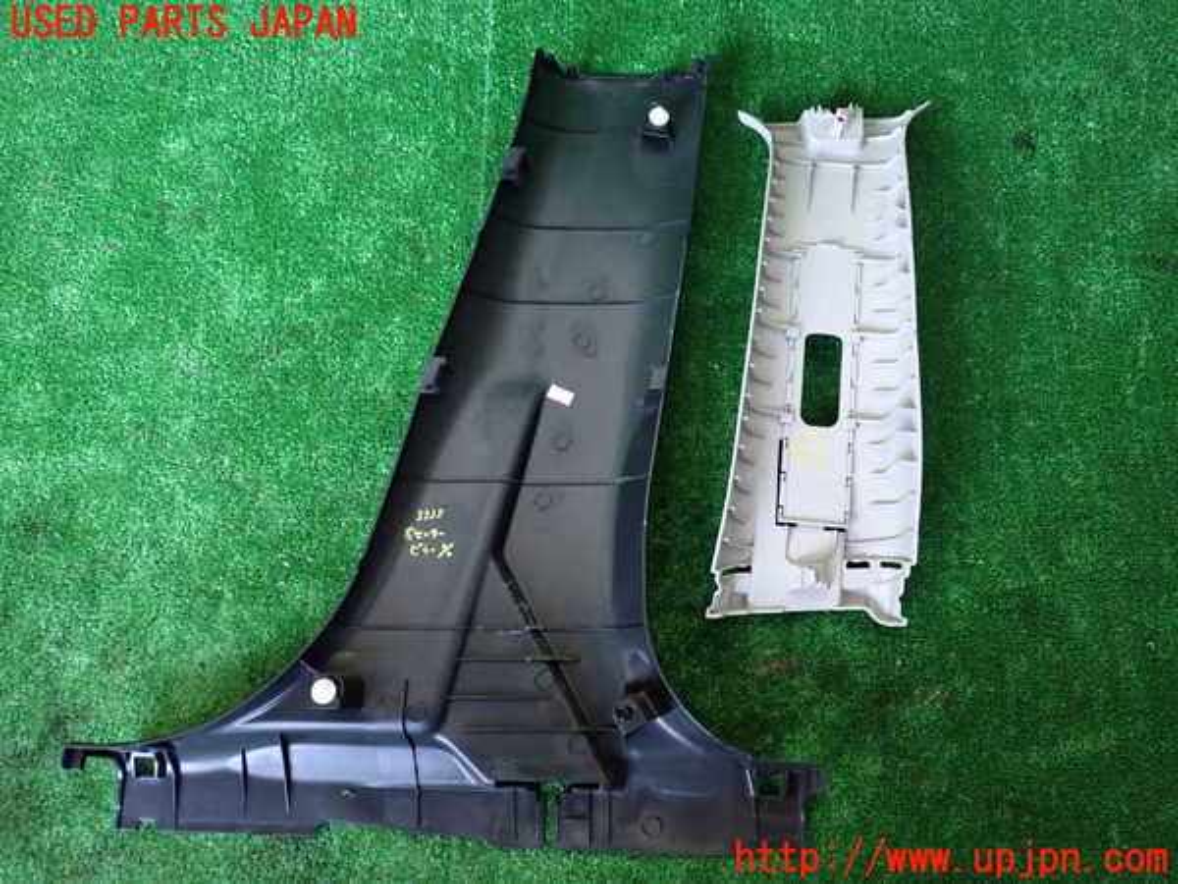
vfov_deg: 46.8
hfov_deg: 60.0
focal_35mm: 30
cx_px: 589
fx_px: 1021
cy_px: 442
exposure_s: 1/20
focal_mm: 5.4
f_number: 2.3
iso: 800
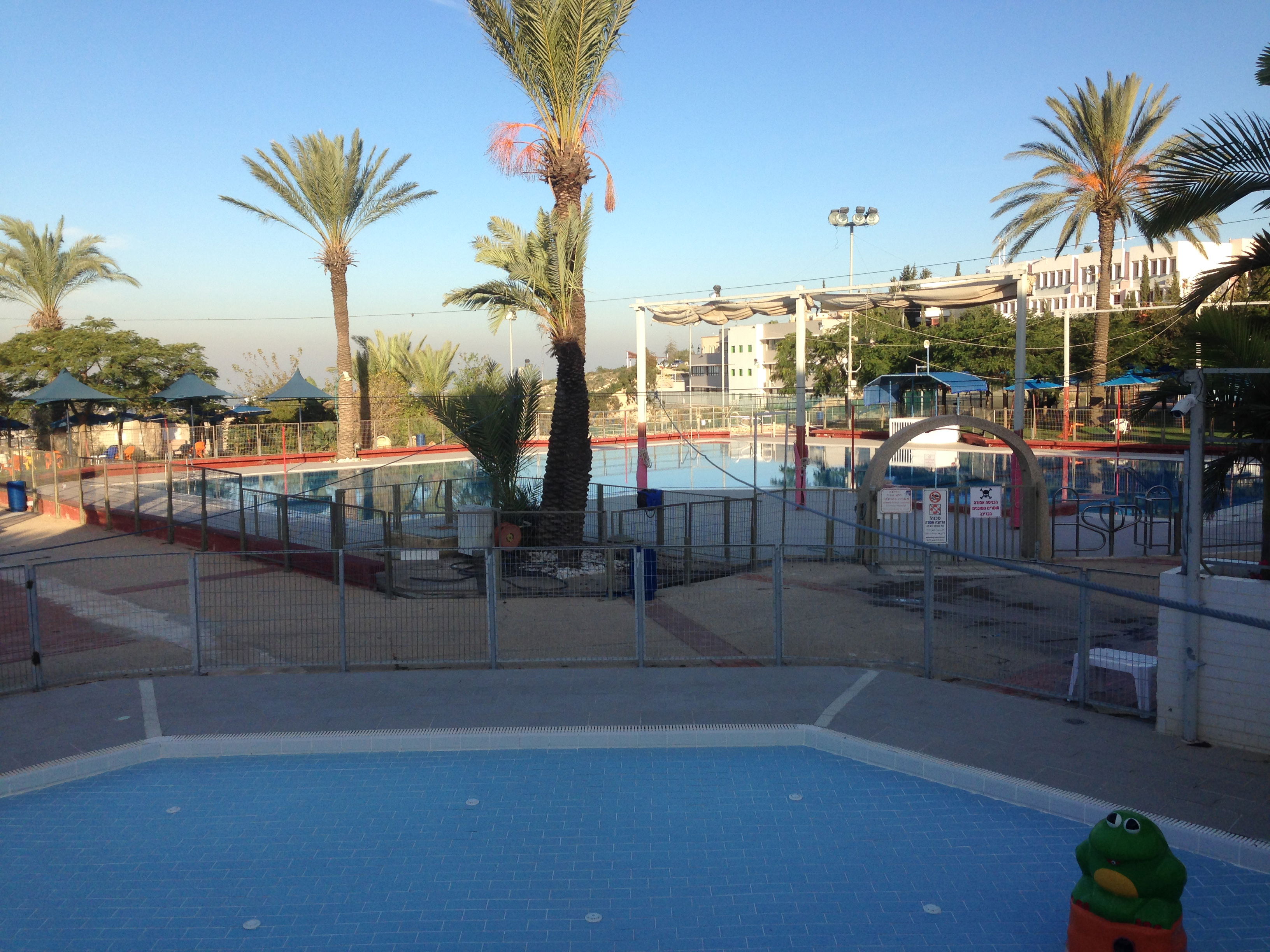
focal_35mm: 33
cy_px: 476
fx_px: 1211
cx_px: 635
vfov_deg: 42.9
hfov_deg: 55.4
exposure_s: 1/985
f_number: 2.4
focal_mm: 4.12
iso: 50
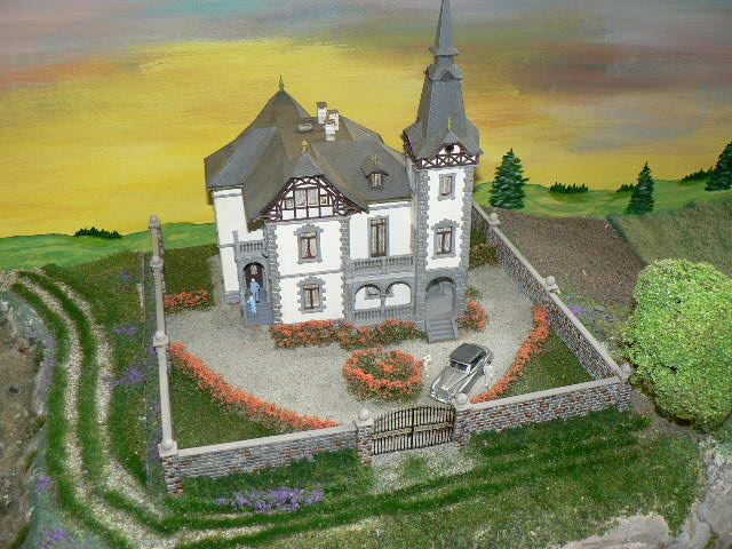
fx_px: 761
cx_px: 366
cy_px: 274
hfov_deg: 51.4
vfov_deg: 39.7
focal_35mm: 36
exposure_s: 1/60
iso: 80
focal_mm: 6
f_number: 2.8
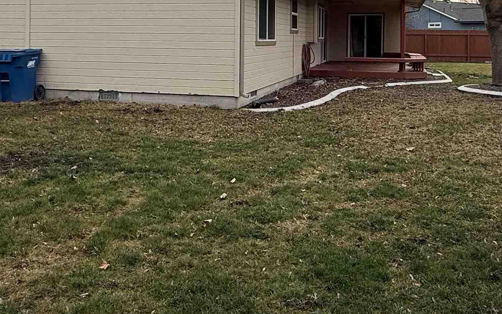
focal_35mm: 37
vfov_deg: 32.7
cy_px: 32
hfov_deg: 52.6
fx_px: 506
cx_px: 283
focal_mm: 2.22
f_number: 2.2
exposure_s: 1/1312
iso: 50
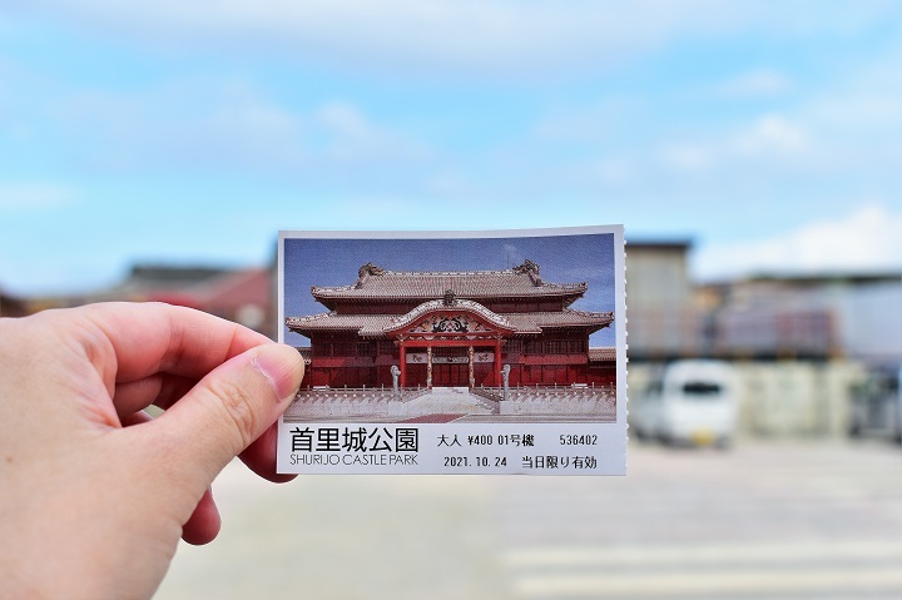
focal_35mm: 54
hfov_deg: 36.9
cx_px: 451
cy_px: 300
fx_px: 1352
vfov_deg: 25.0
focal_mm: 36
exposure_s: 1/500
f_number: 7.1
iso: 200
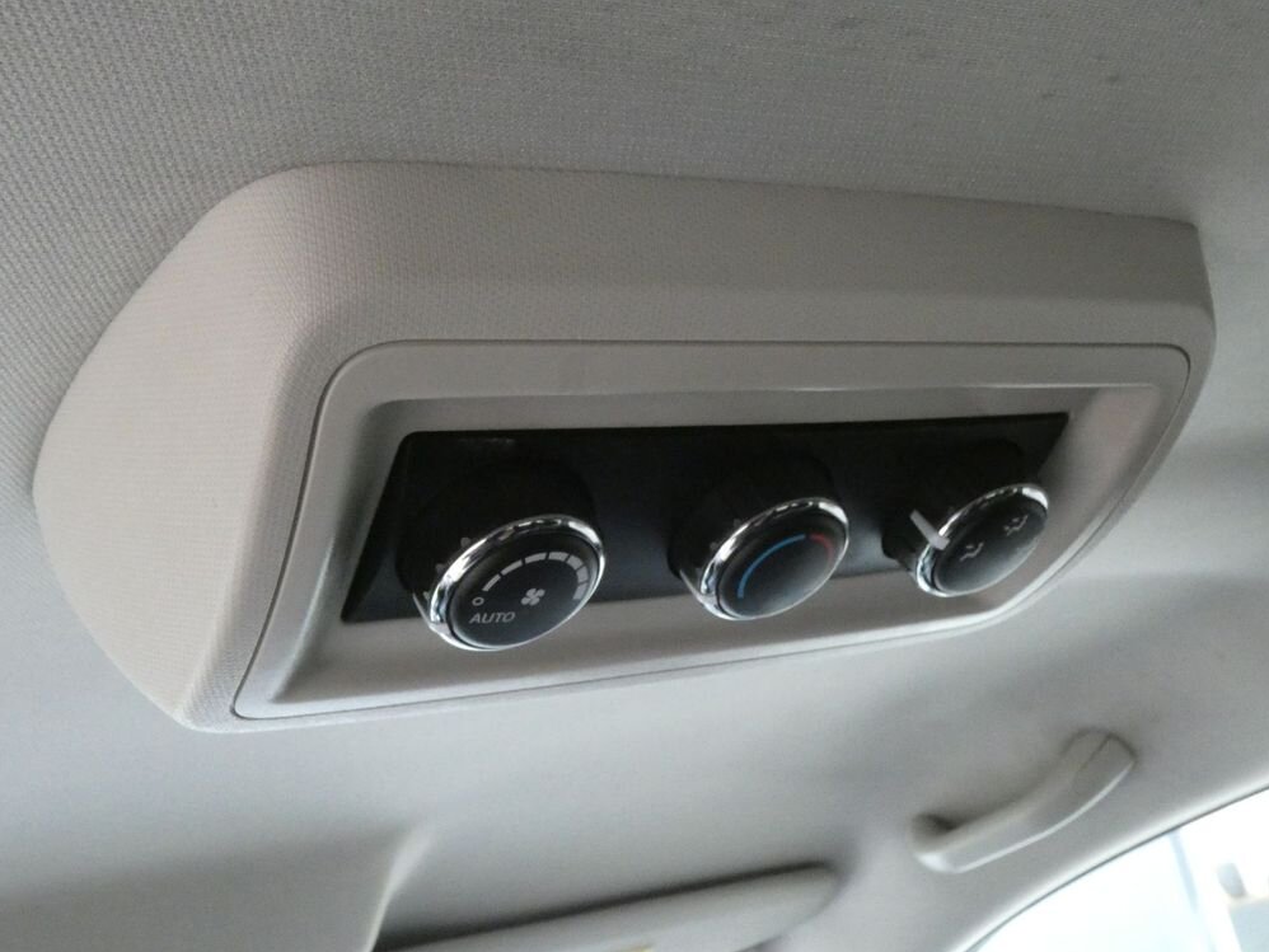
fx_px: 1467
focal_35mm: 40
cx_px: 621
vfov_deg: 36.0
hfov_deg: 46.8
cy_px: 487
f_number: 5.6
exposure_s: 1/20
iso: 1600
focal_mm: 7.1
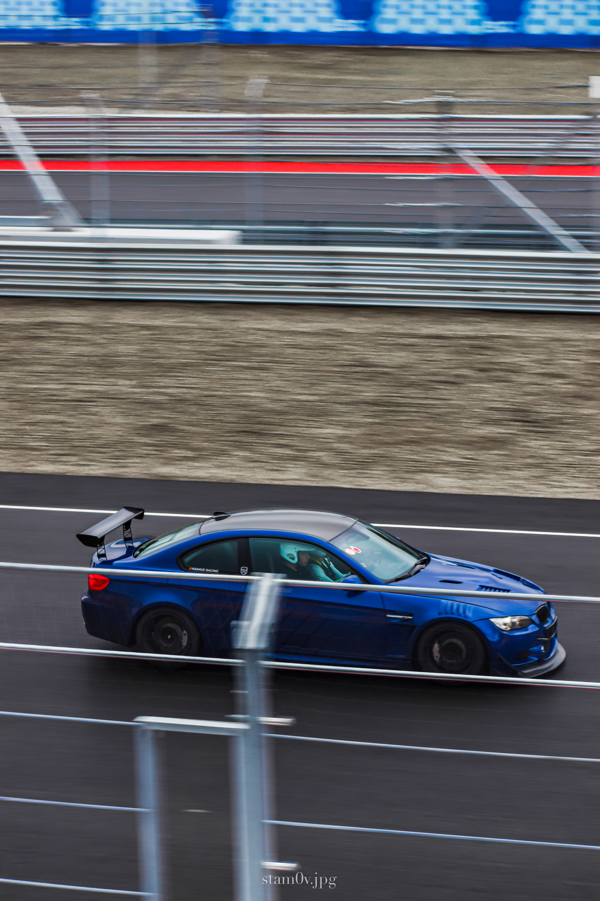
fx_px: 2700
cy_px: 450
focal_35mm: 108
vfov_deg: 18.9
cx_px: 300
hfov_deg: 12.7
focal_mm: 72
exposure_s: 1/250
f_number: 8
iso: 200
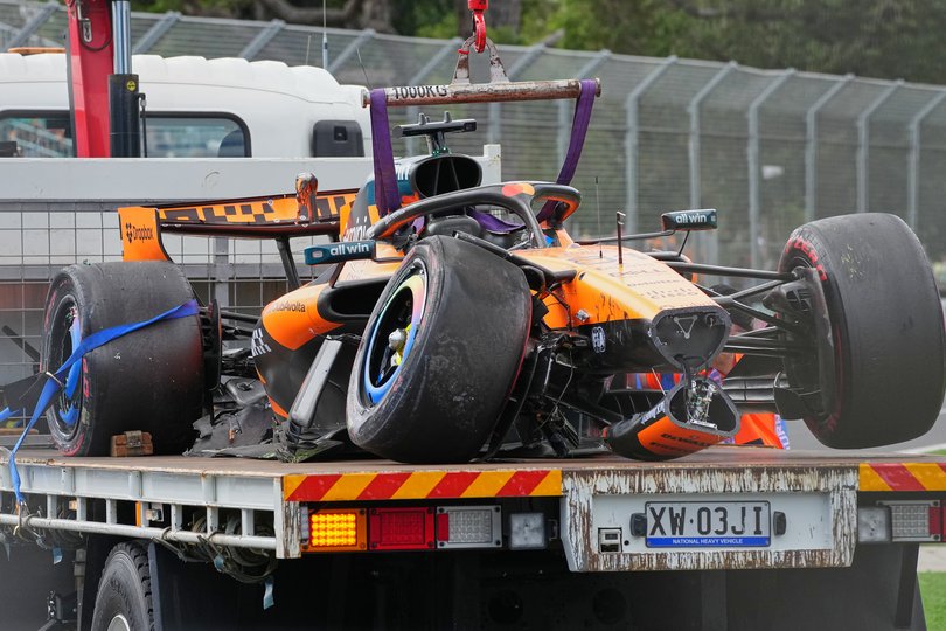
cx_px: 473
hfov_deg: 9.1
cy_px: 316
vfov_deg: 6.1
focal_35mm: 226
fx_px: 5938
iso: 1600
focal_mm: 226
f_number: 9
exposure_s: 1/1600
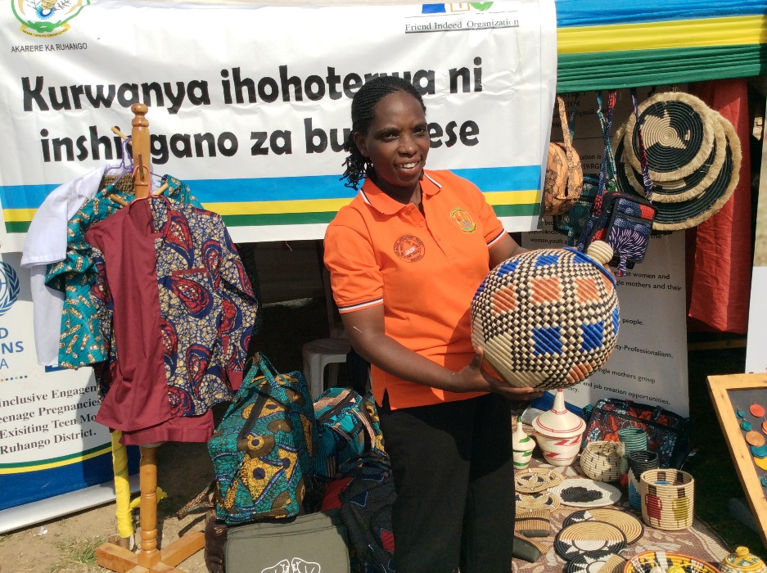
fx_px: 708
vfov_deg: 44.1
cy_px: 286
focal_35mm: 32
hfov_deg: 56.9
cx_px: 384
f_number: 2.4
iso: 32
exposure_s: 1/2387
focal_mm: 3.3
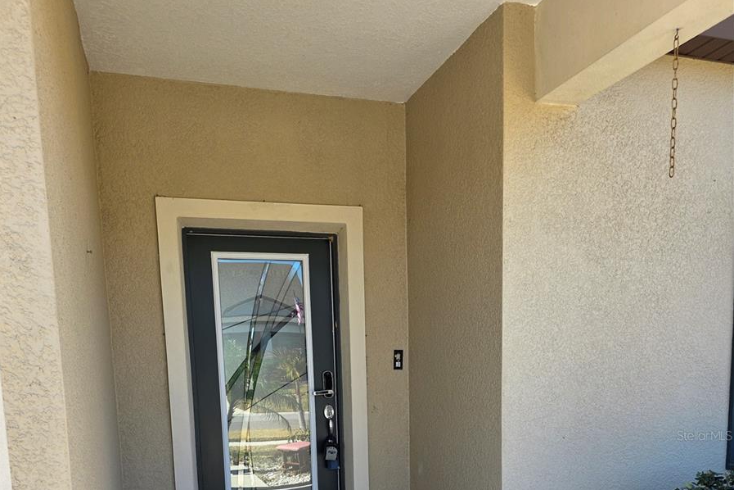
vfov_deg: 38.5
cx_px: 367
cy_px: 435
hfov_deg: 58.7
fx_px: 652
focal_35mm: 32
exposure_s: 1/359
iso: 32
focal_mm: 6.3
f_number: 1.7
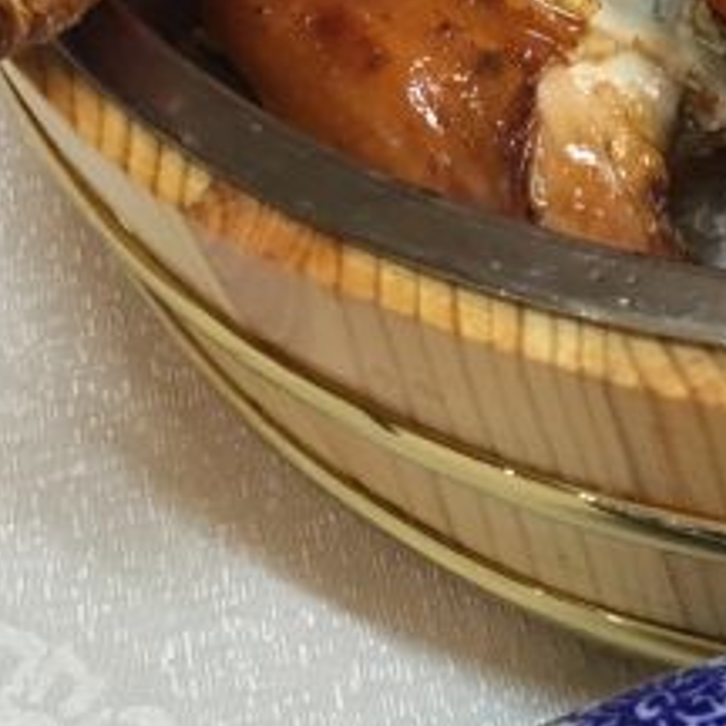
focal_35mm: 83
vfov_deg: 19.9
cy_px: -99
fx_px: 1969
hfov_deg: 19.2
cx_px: 955
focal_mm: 4.15
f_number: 2.2
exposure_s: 1/33
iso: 200
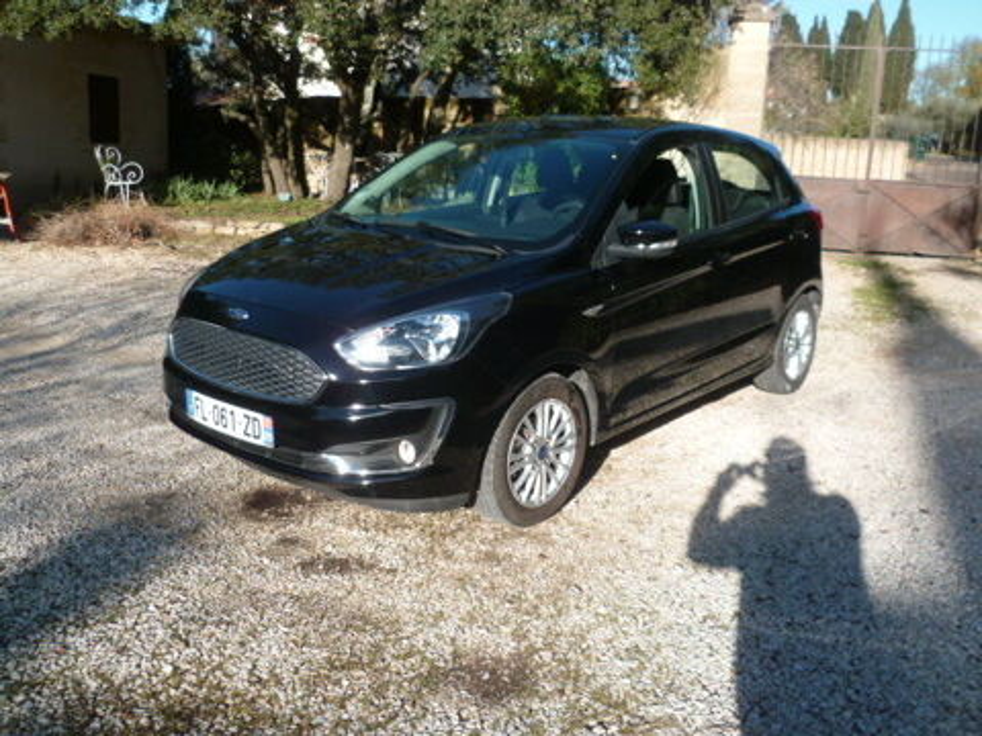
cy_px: 368
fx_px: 908
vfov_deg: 44.2
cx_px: 491
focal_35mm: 32
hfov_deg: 56.8
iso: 80
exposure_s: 1/500
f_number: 3
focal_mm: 5.7
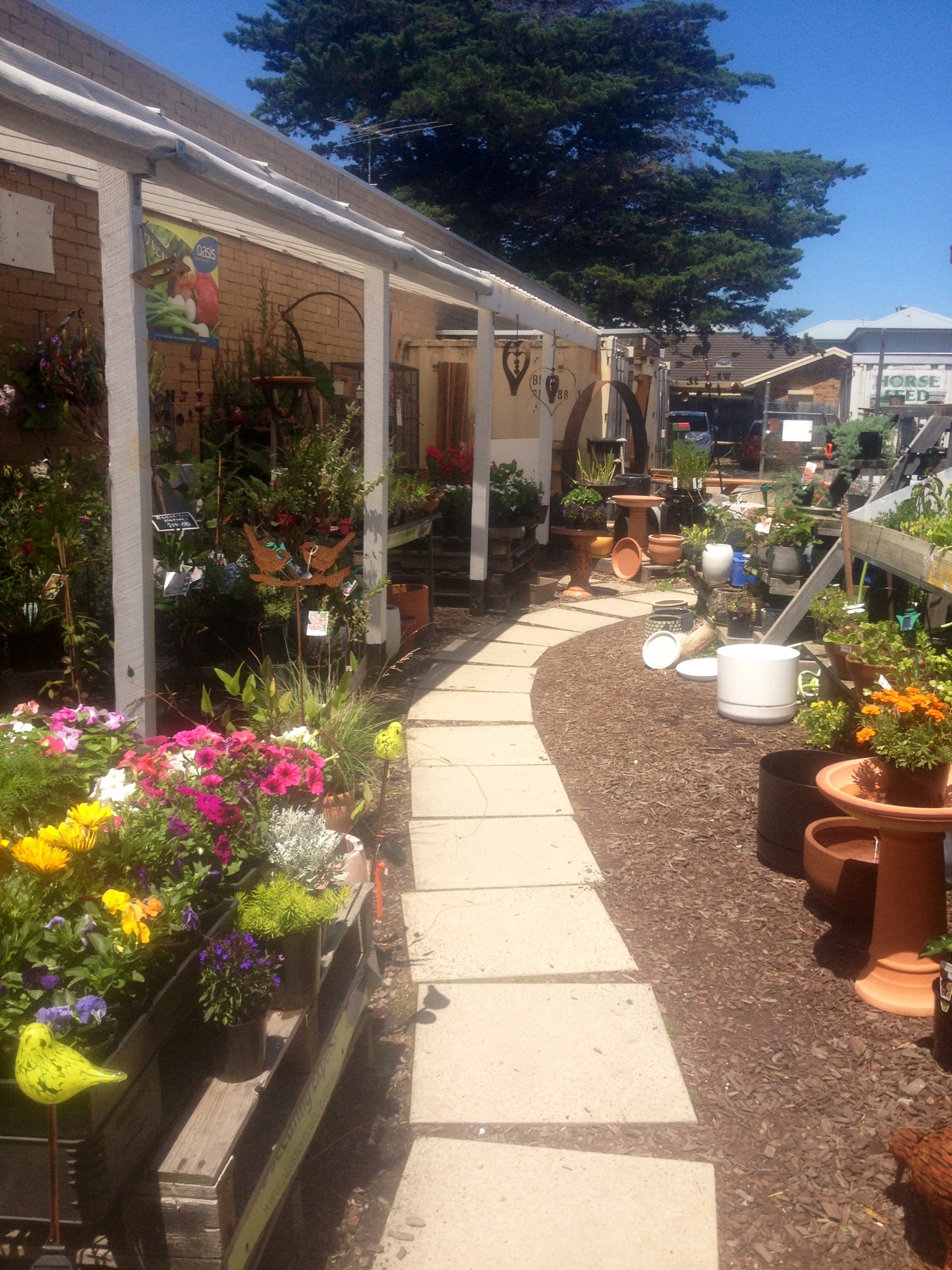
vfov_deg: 52.6
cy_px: 635
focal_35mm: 35
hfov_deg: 40.7
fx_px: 1283
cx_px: 476
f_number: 2.4
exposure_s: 1/1453
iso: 50
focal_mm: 4.28
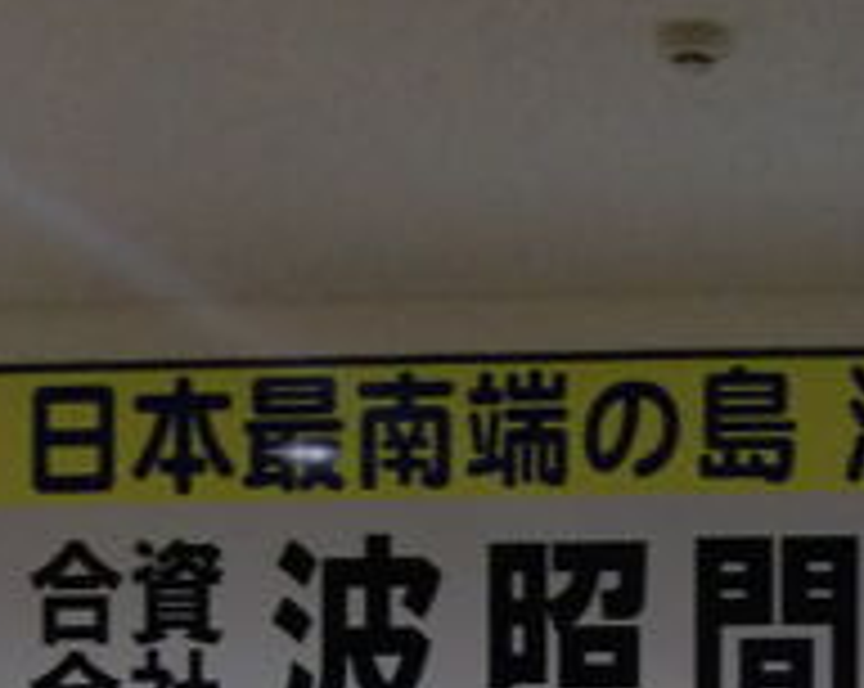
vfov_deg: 11.4
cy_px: 1086
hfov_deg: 14.7
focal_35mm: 129
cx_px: 860
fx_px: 3294
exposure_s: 1/40
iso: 400
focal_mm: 6.9
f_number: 3
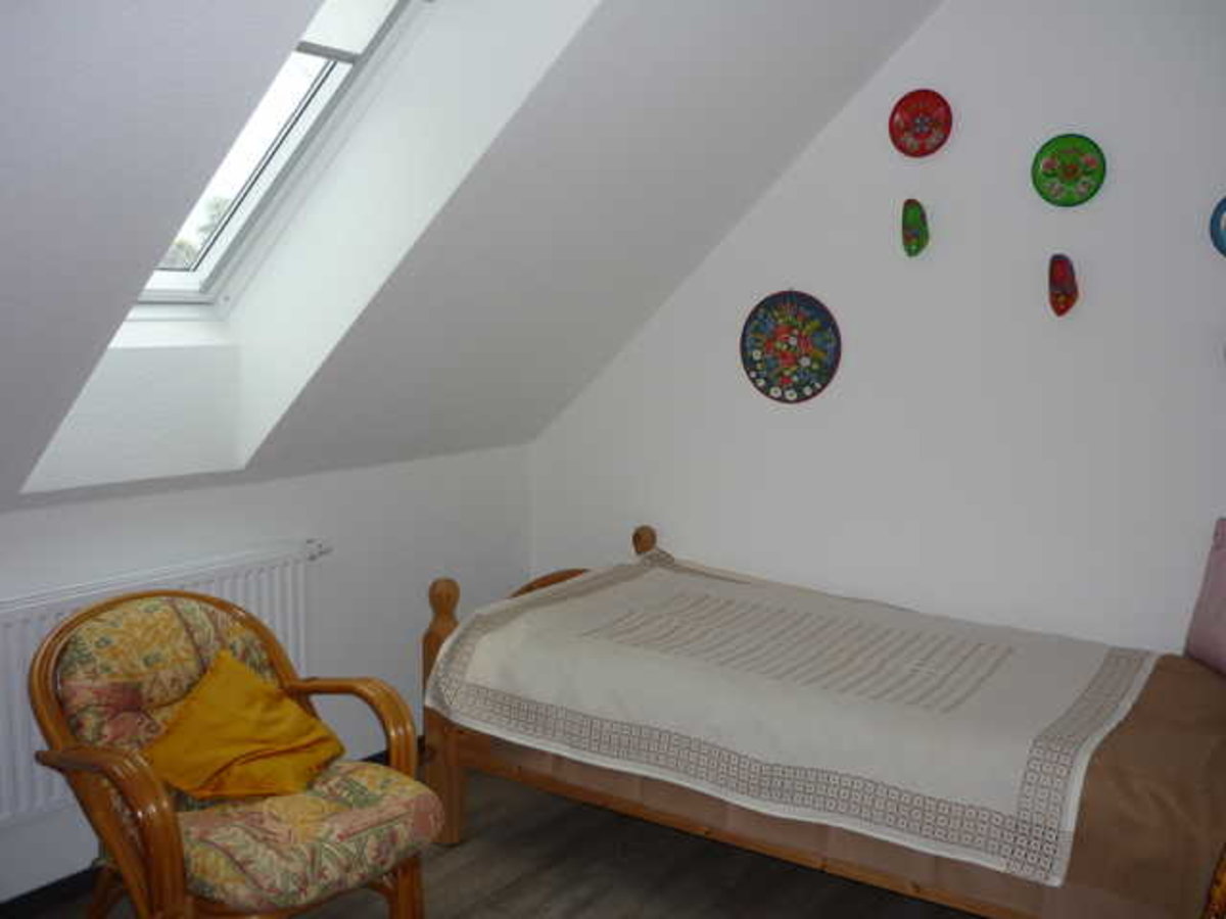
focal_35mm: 33
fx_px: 1169
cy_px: 460
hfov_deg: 55.4
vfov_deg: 42.9
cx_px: 613
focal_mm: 5.5
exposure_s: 1/30
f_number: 2.8
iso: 100
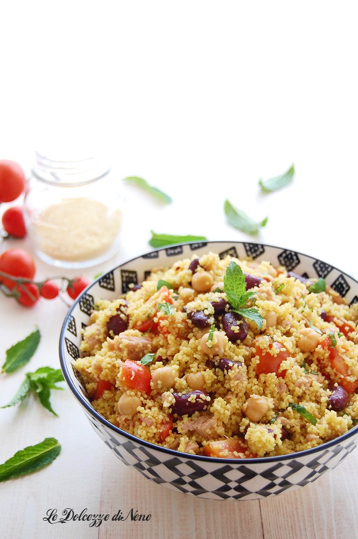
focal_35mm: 60
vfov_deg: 33.4
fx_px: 896
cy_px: 270
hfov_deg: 22.6
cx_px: 179
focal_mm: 40
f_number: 5
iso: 640
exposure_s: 1/60
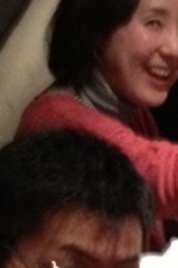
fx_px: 1505
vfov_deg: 10.2
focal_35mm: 202
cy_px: 206
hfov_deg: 6.6
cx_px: 362
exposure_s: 1/15
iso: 400
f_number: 2.4
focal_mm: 4.28
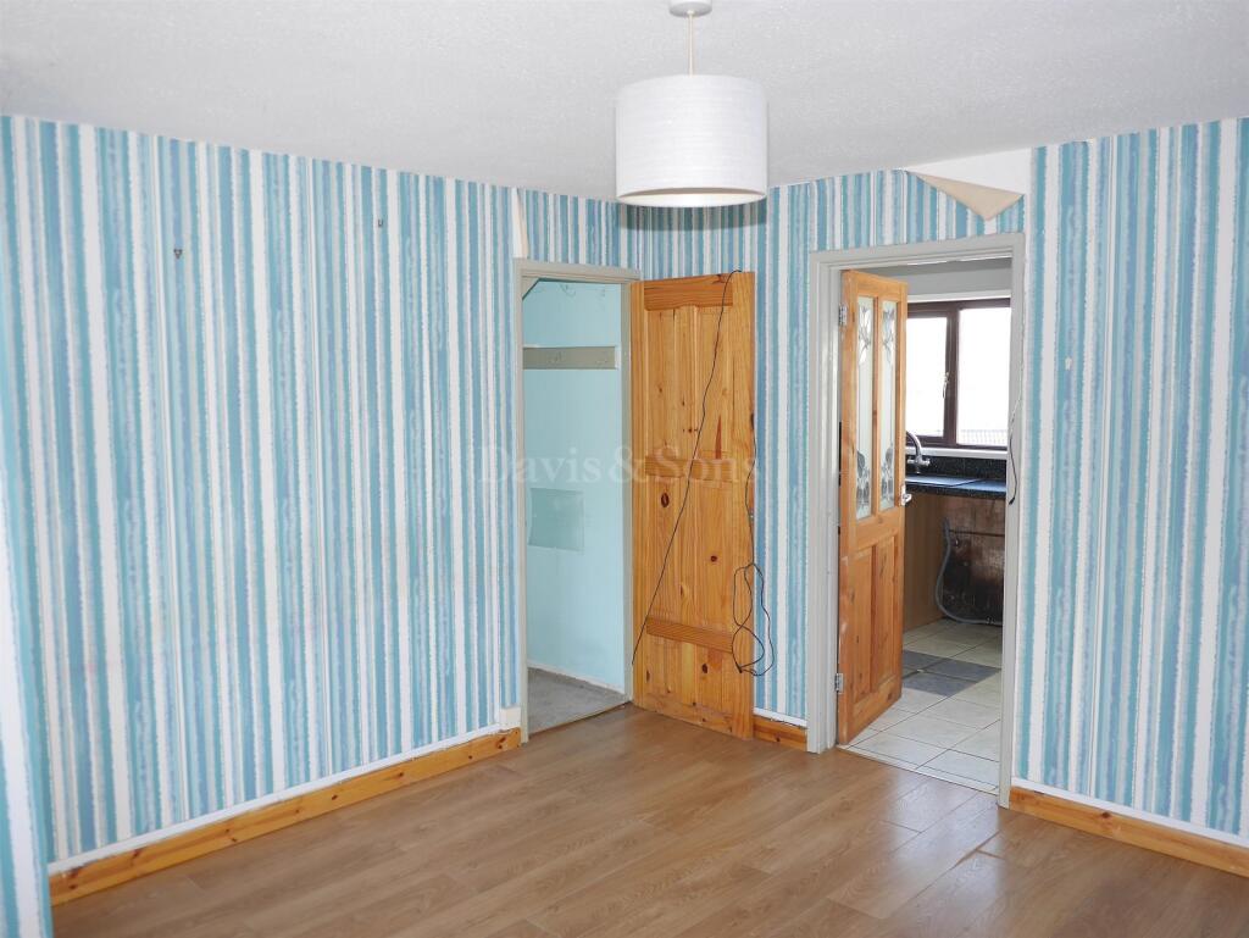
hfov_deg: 63.4
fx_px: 1011
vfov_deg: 49.8
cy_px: 469
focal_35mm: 28
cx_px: 624
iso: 200
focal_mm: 14
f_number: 2.5
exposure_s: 1/60
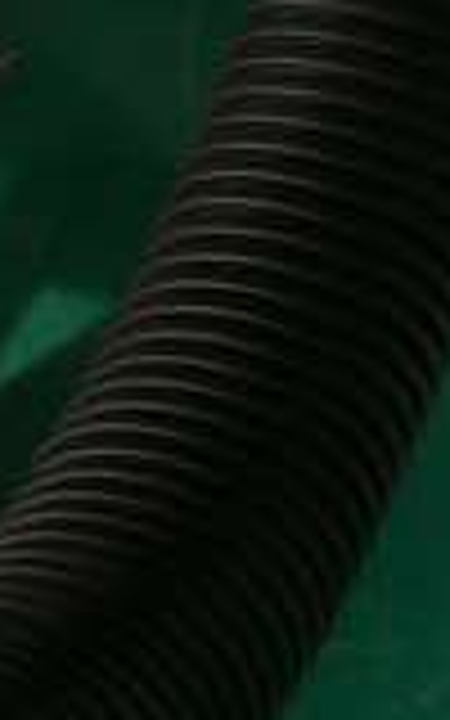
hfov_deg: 6.2
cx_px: 1544
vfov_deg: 11.2
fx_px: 3650
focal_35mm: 186
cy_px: 90
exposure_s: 1/80
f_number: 2.8
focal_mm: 7.4
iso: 100
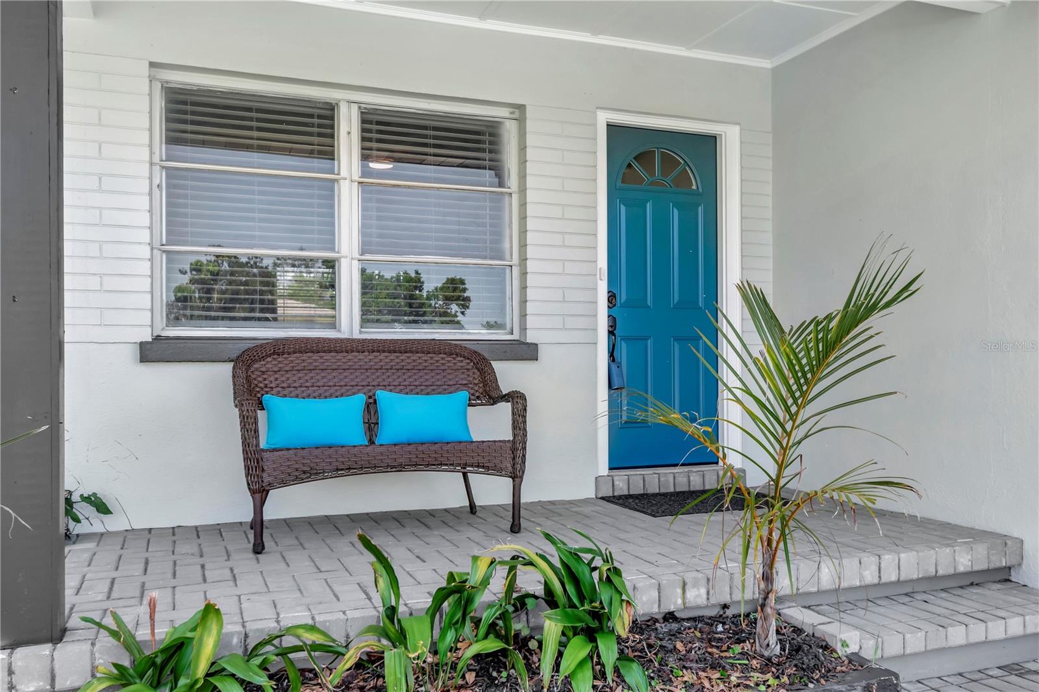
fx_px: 866
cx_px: 520
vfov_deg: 43.6
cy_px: 346
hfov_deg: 61.9
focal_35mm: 30
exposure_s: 1/250
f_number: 7.1
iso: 500
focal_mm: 20
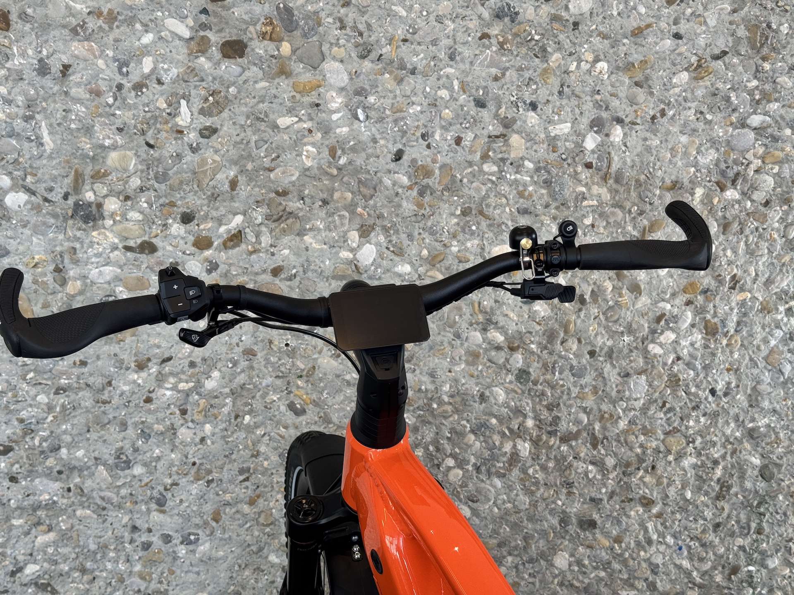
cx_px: 397
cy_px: 298
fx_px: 1101
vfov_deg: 30.3
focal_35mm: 48
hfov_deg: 39.7
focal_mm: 6.76
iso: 50
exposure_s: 1/141
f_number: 1.78
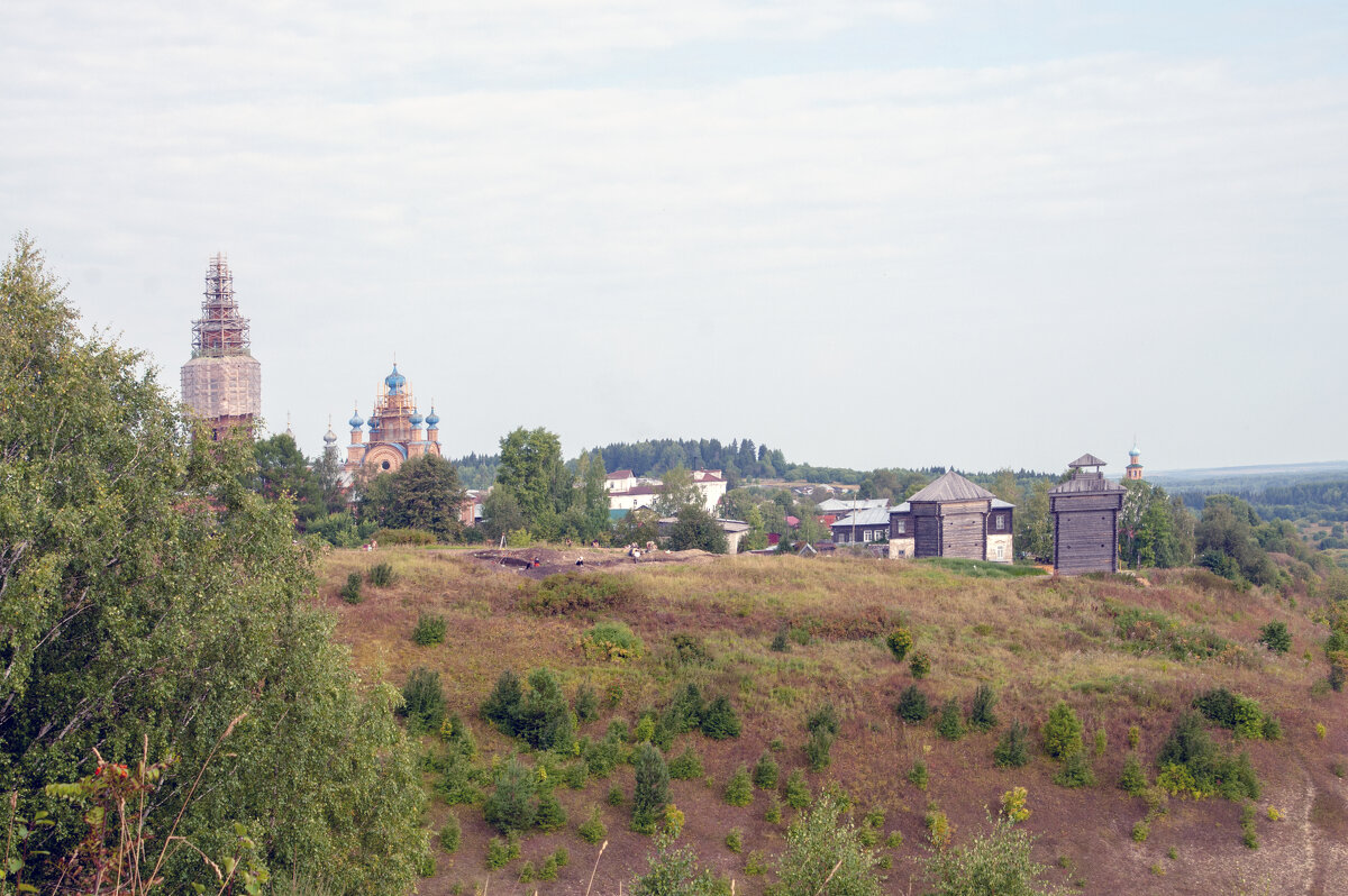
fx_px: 2918
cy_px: 448
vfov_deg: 17.5
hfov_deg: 26.0
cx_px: 674
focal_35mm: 78
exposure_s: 1/500
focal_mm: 52
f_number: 11
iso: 640
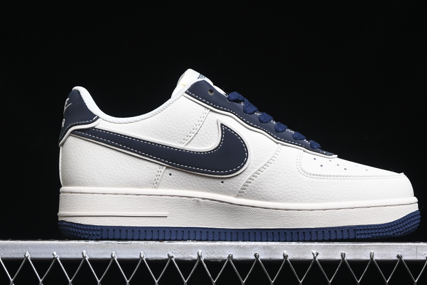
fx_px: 1079
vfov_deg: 15.0
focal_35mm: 91
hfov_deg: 22.4
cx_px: 233
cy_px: 133
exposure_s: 1/60
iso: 160
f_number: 6.3
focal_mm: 50
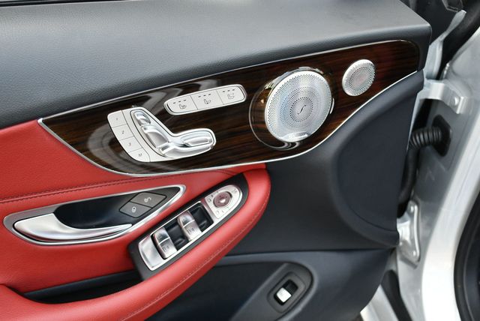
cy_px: 160
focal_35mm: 44
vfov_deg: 30.6
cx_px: 240
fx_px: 587
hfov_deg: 44.5
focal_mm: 22
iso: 400
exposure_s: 1/250
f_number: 4
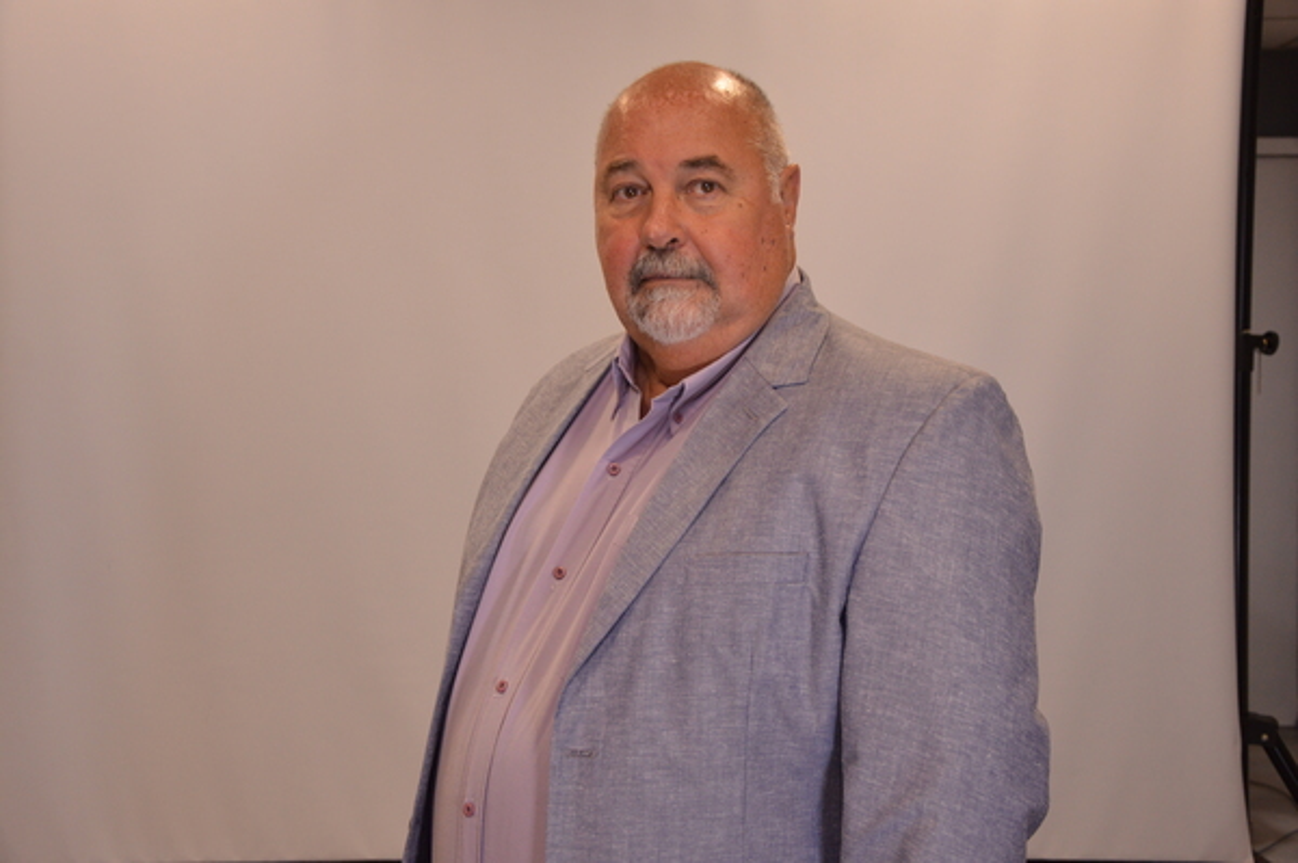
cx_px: 649
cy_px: 432
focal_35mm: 45
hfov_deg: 43.6
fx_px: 1621
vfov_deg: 29.8
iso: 560
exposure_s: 1/100
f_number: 4.2
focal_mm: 30
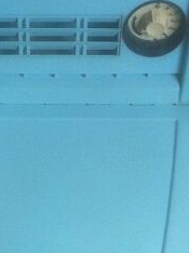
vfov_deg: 20.4
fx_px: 700
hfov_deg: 15.3
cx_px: 58
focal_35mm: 96
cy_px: 144
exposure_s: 1/40
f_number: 2.8
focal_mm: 3.85
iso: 80
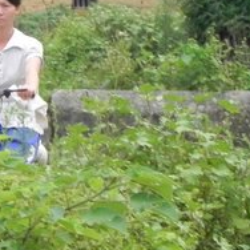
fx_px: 6627
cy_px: 3
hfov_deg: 2.2
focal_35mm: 811
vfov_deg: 2.2
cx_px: 74
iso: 160
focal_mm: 44
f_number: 8
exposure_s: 1/146
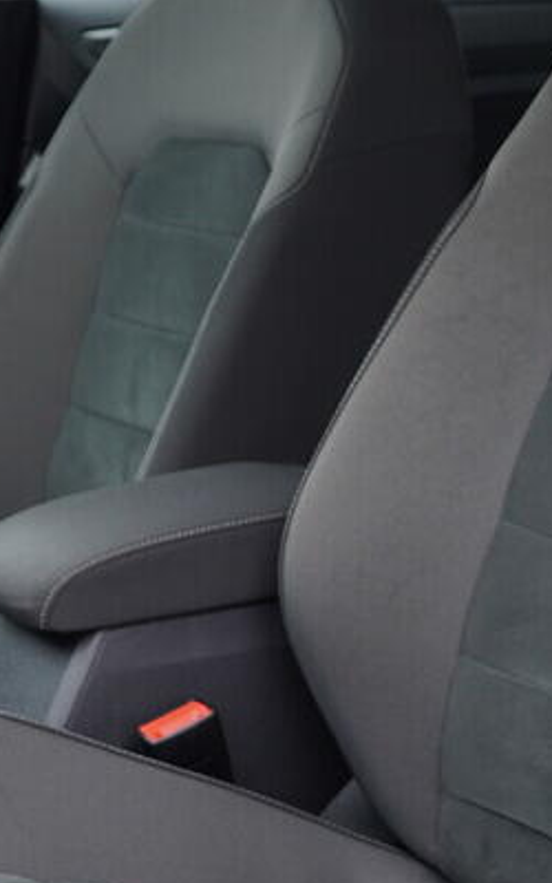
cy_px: 538
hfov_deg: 13.9
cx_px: 283
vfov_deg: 22.1
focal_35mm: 94
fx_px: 2263
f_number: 2.8
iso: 125
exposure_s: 1/40
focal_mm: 24
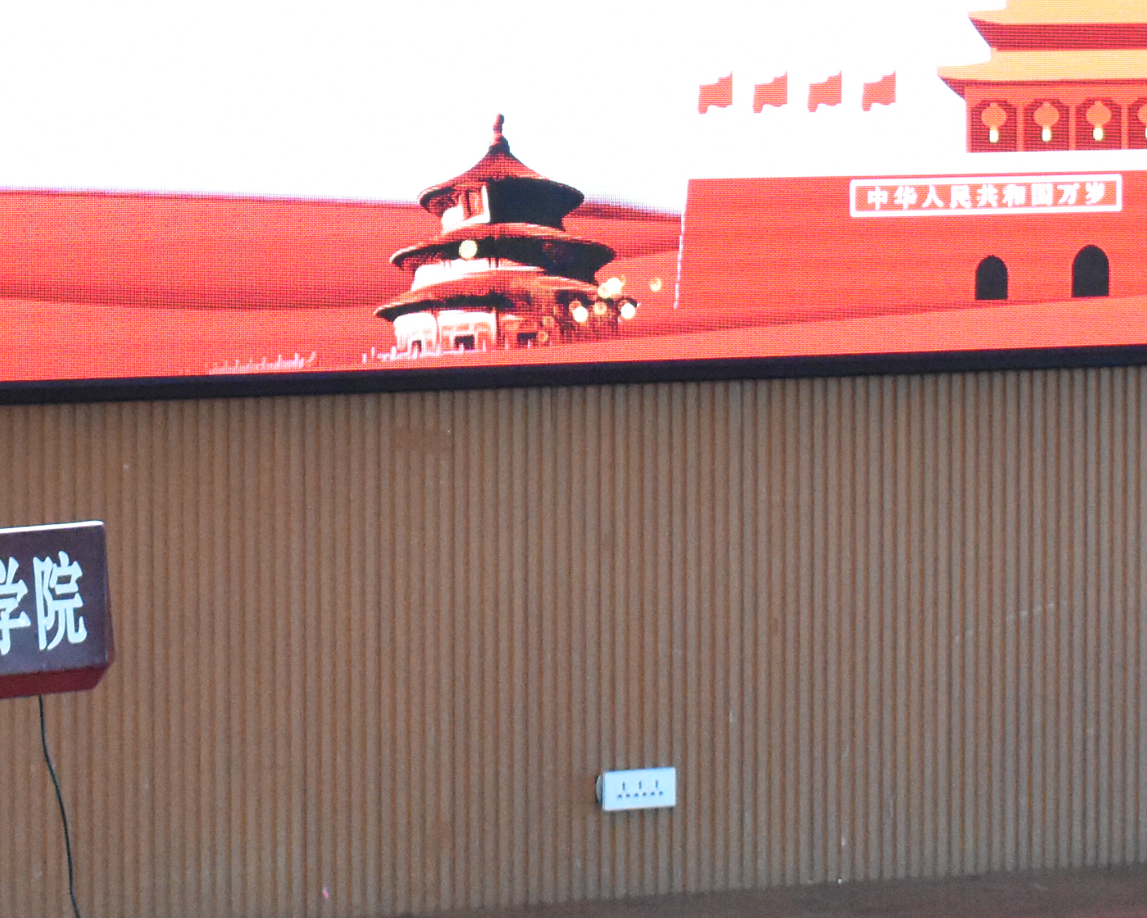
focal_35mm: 151
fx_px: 5126
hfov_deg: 12.8
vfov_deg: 10.2
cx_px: 490
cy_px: 31
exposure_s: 1/250
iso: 5000
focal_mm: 32
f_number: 5.6
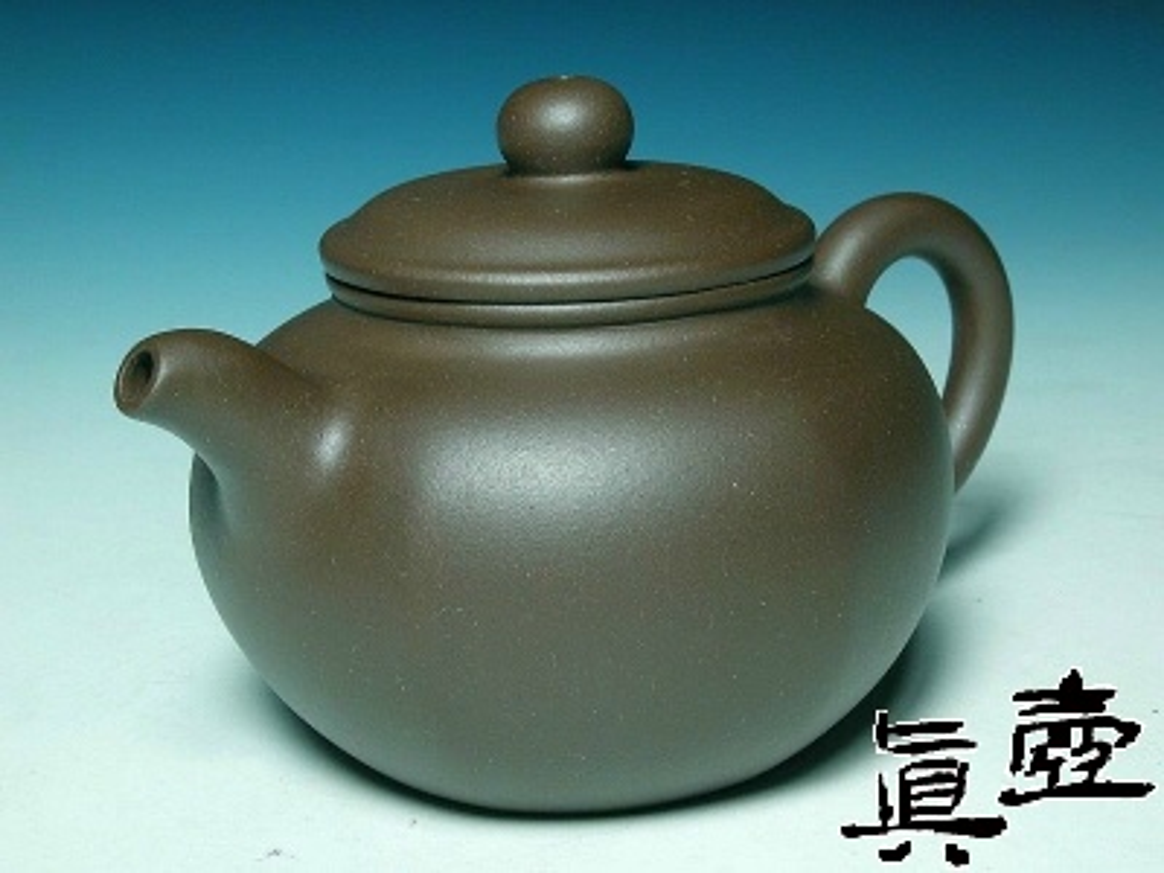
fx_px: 2455
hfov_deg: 26.7
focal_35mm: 73
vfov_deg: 20.2
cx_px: 582
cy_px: 436
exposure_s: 1/4.2
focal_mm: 18.8
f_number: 7.5
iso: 172
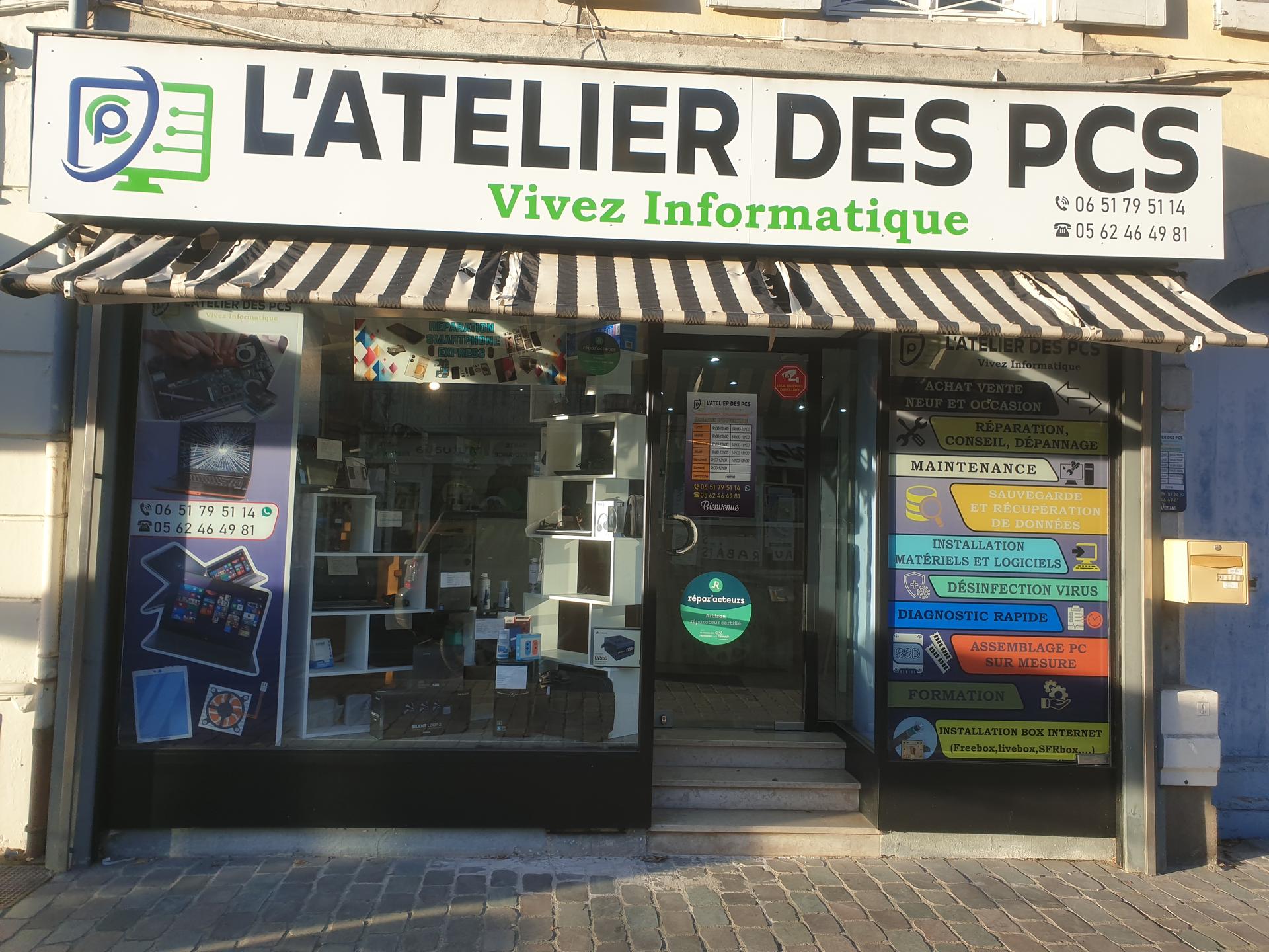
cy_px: 476
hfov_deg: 67.3
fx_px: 953
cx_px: 634
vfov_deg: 53.1
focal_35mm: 26
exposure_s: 1/468
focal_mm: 4.3
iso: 50
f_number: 2.4
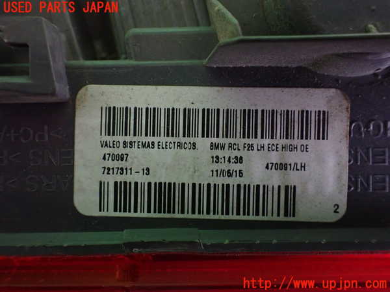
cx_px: 195
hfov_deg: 60.0
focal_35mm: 30
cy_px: 146
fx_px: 338
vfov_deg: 46.8
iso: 640
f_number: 2.3
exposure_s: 1/125
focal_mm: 5.4
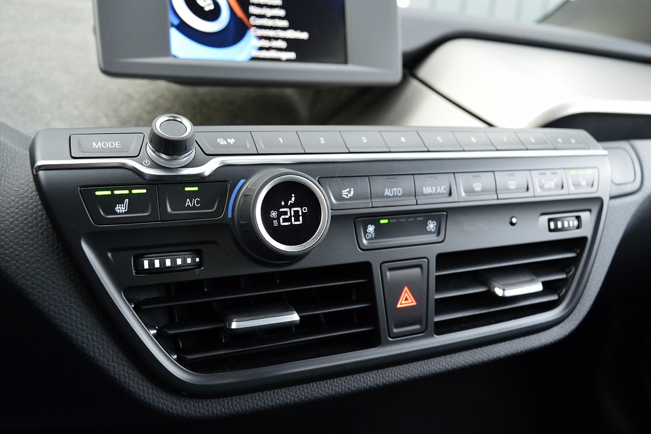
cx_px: 326
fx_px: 542
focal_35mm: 30
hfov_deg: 61.9
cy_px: 217
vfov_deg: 43.6
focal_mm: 20
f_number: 5
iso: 800
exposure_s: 1/60
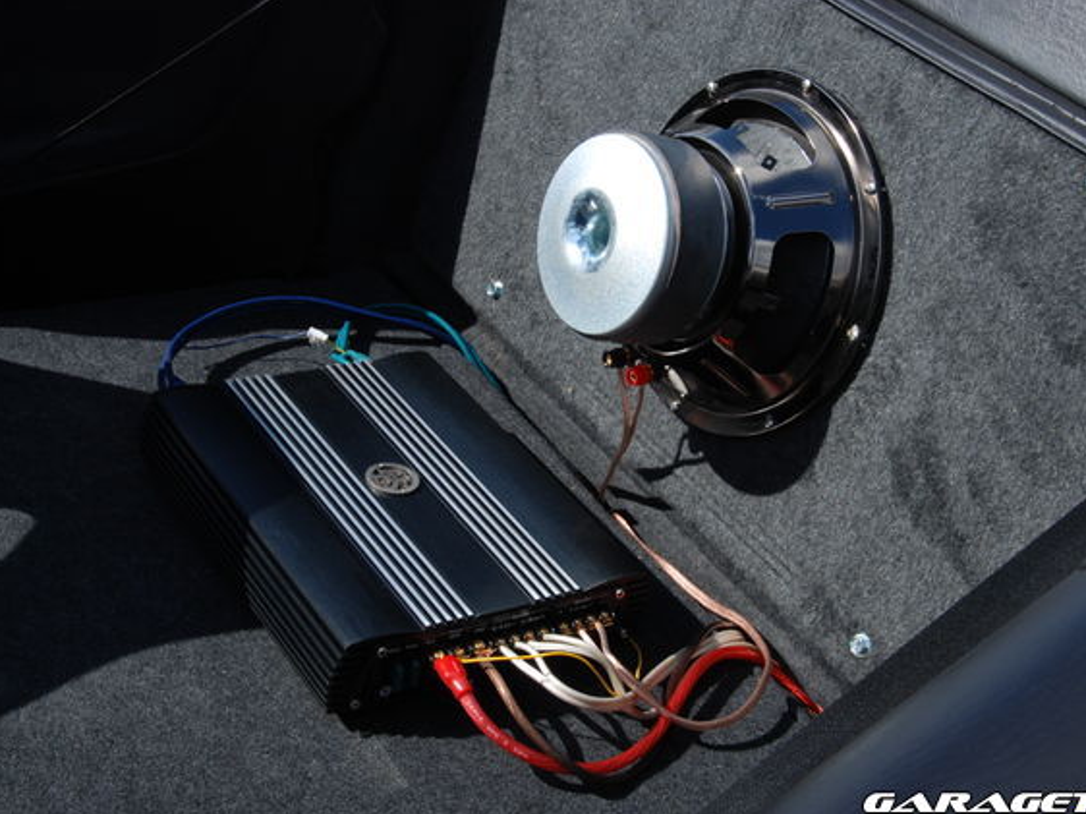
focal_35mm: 58
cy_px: 408
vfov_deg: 25.4
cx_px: 576
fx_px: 1805
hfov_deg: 33.5
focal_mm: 35
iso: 100
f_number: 13
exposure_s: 1/80
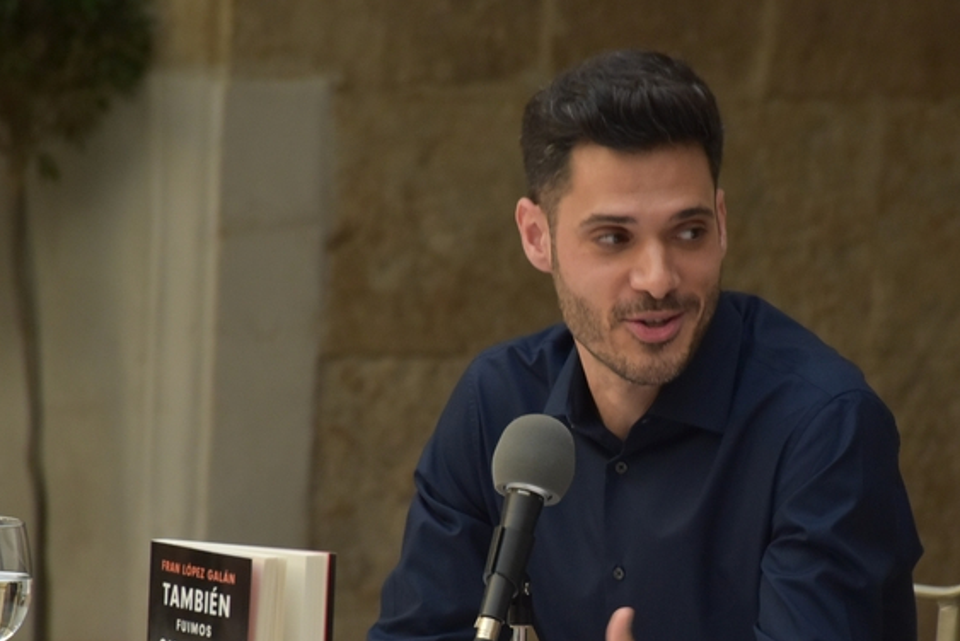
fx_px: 8964
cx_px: 600
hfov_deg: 6.1
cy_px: 488
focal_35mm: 336
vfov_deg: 4.1
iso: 800
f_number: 5.6
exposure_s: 1/125
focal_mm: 140
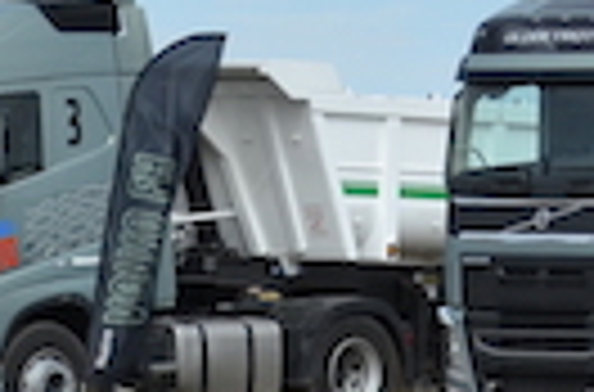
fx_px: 7201
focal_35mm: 438
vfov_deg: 3.1
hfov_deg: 4.7
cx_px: 864
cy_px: 18
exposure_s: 1/1250
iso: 160
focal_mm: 48
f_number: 4.8
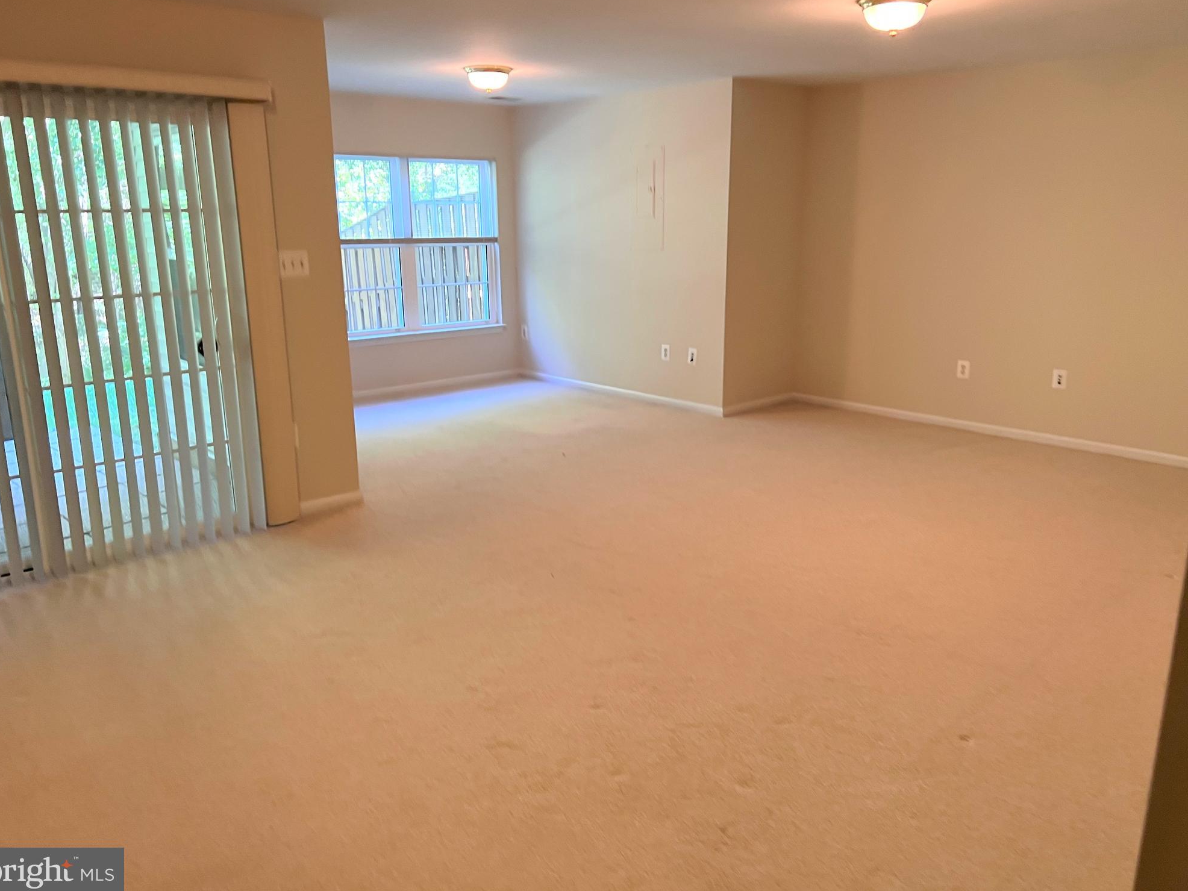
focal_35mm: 27
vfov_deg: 51.3
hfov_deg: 65.3
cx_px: 590
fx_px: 927
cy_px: 434
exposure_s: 1/60
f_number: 1.5
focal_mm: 5.7
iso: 100
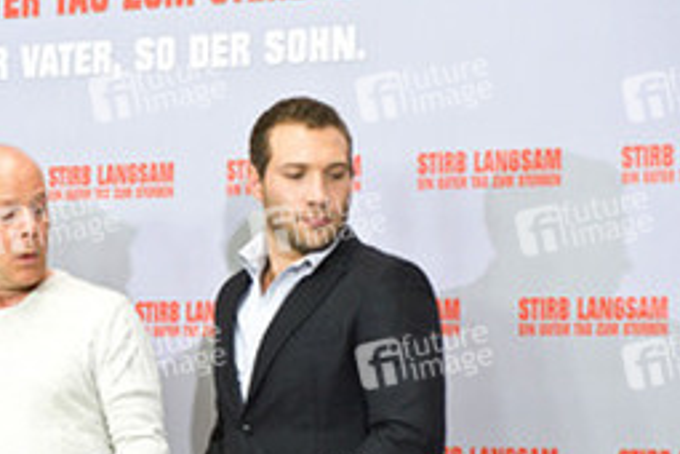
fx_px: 2663
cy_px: 291
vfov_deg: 9.7
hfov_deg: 14.4
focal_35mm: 141
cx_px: 85
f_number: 5
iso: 1600
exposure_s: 1/320
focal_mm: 80
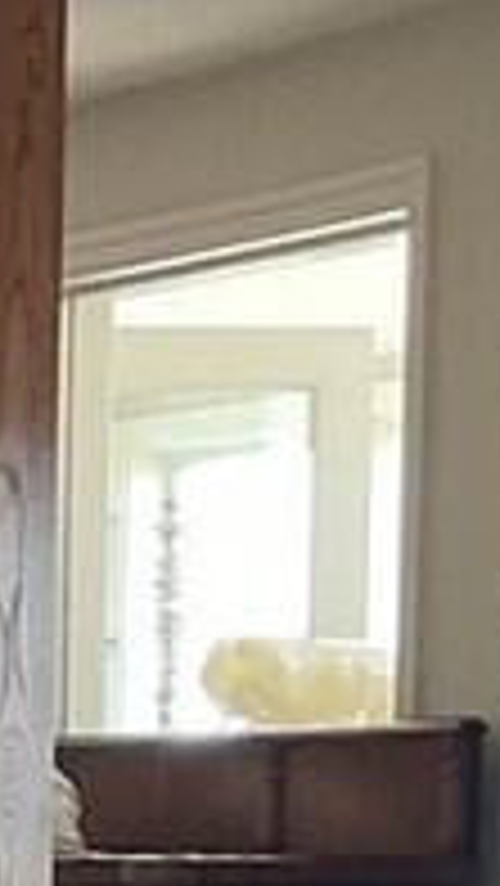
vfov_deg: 9.0
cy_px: 1430
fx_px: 5438
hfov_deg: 5.0
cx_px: -928
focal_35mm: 231
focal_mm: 3
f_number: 1.8
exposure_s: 1/60
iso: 64
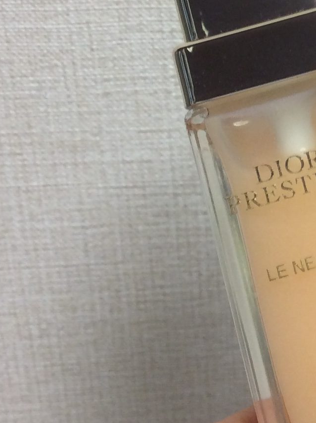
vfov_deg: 20.1
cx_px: 432
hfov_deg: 14.5
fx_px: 1183
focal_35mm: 97
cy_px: 101
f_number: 2.4
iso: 50
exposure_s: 1/24
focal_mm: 3.3
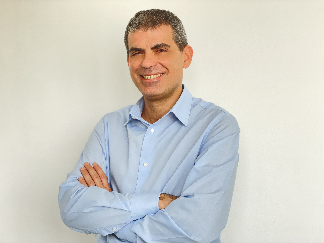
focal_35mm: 52
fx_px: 487
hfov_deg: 36.8
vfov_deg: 28.0
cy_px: 122
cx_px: 162
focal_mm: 6
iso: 80
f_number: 2
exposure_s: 1/122
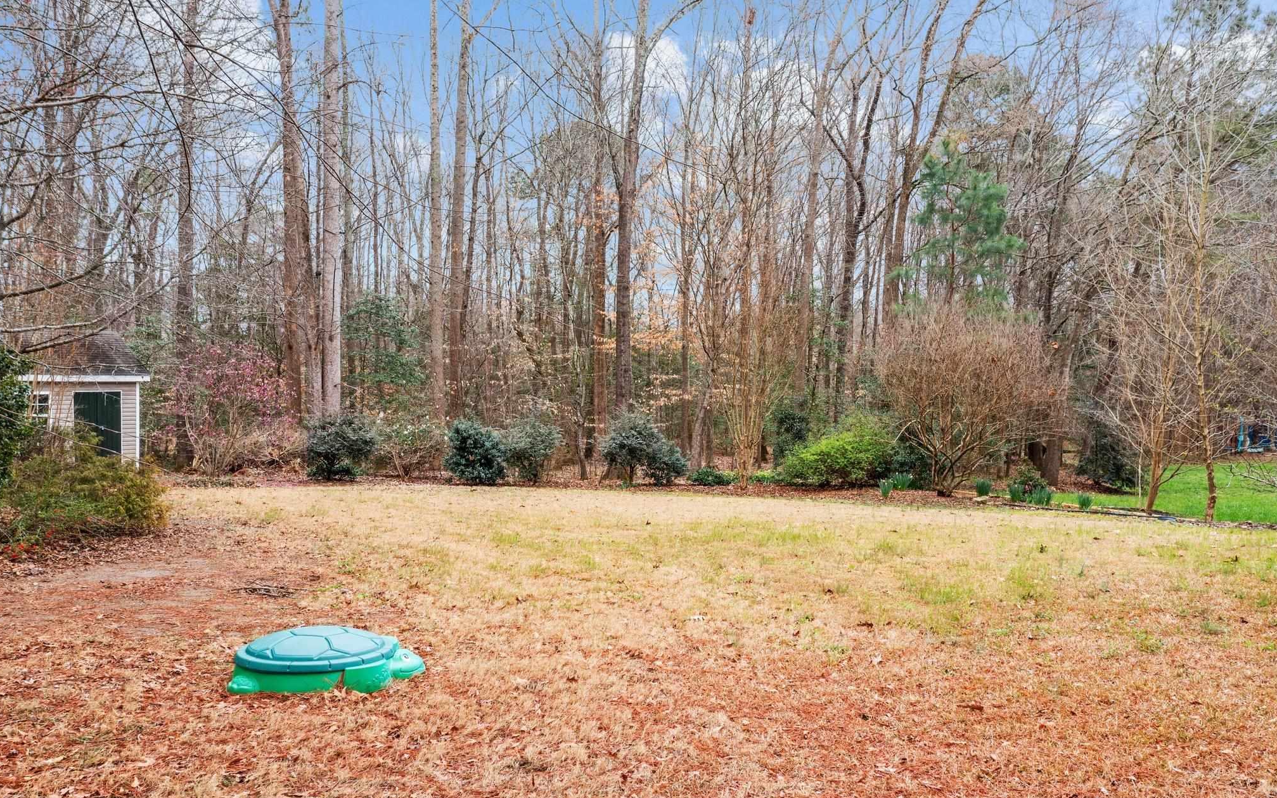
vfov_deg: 43.1
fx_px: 1009
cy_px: 422
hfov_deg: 64.6
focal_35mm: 29
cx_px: 632
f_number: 4.5
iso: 100
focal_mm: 10.26
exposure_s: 1/160
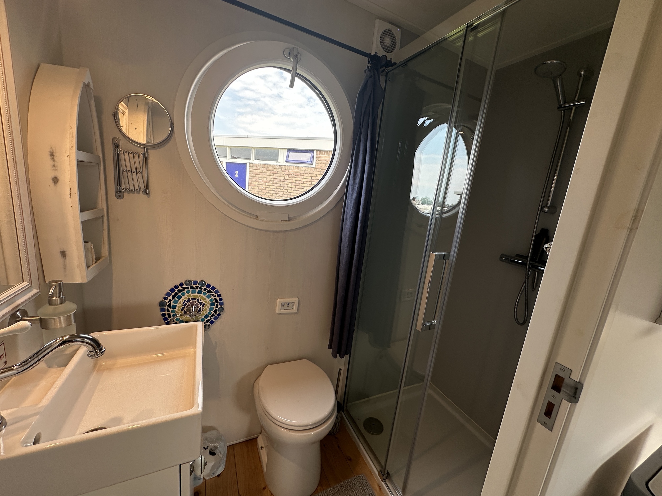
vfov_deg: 85.7
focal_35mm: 14
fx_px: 268
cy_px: 248
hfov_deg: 102.1
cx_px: 331
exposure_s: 1/154
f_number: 2.2
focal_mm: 2.22
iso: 40
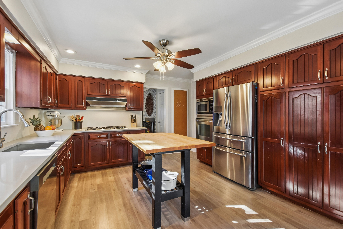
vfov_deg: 77.3
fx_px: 143
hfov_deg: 100.4
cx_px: 172
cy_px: 114
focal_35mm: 15
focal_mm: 10
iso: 500
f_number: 8
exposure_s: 1/13
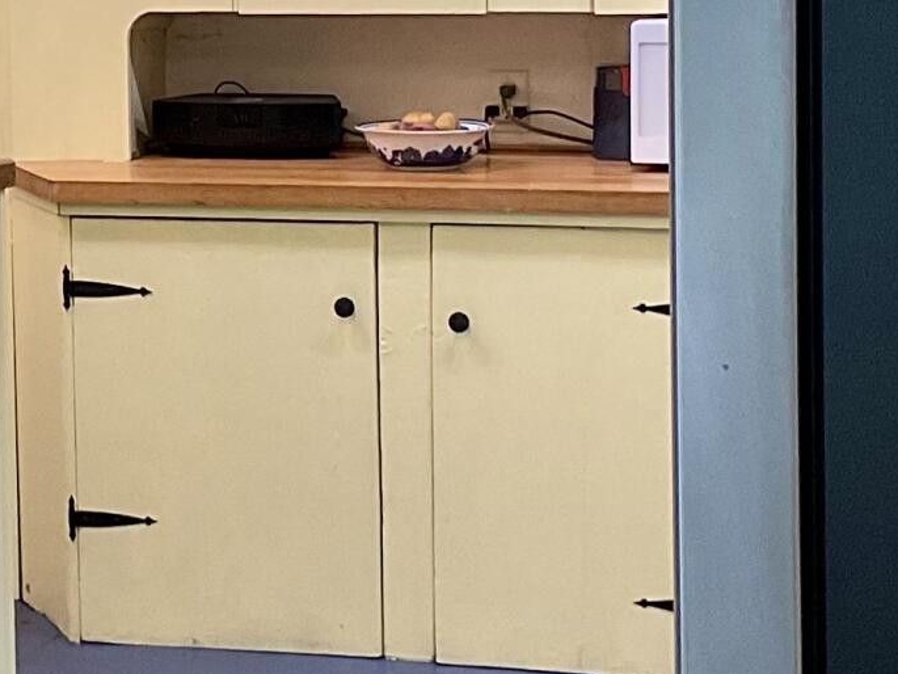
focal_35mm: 127
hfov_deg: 15.3
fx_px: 3295
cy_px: 90
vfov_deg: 11.6
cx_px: 9
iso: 64
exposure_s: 1/60
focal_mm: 3
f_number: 1.8
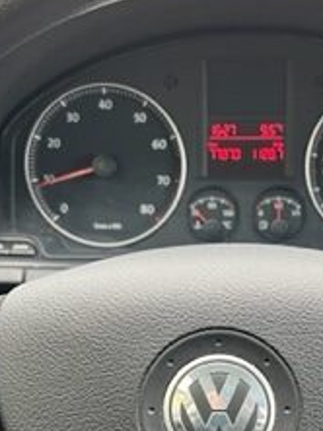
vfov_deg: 25.5
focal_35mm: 75
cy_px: 355
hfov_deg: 19.5
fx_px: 935
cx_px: 226
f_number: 1.5
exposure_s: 1/79
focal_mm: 5.7
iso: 125
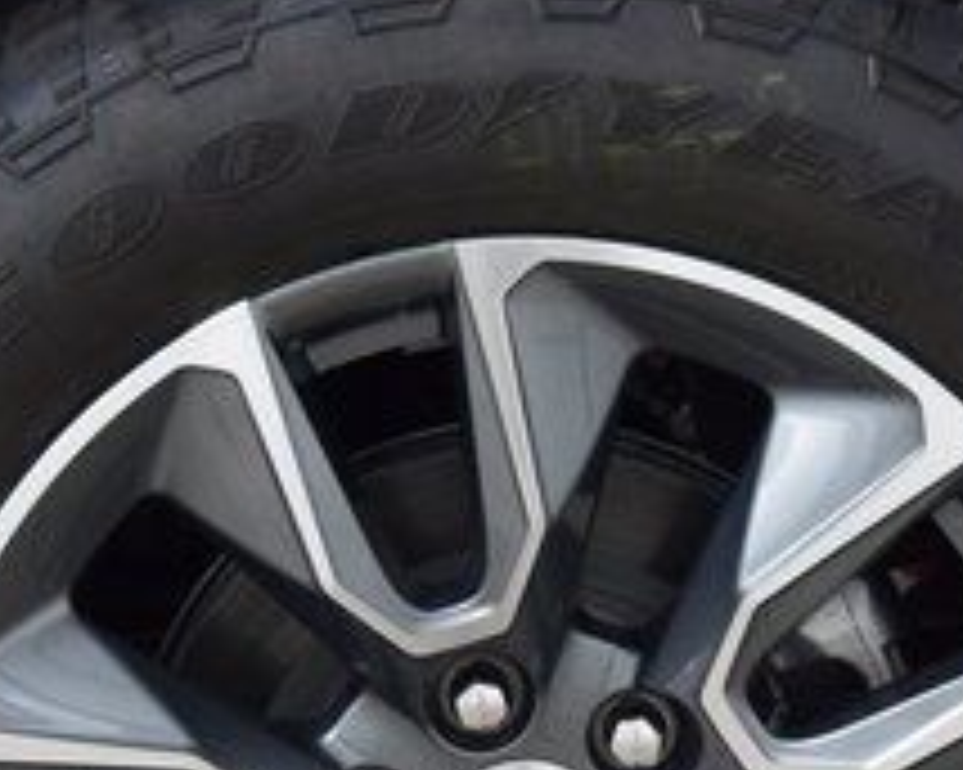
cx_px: 526
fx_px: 5755
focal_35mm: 202
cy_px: 754
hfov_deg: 9.6
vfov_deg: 7.6
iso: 900
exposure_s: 1/15
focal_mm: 48
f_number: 6.3
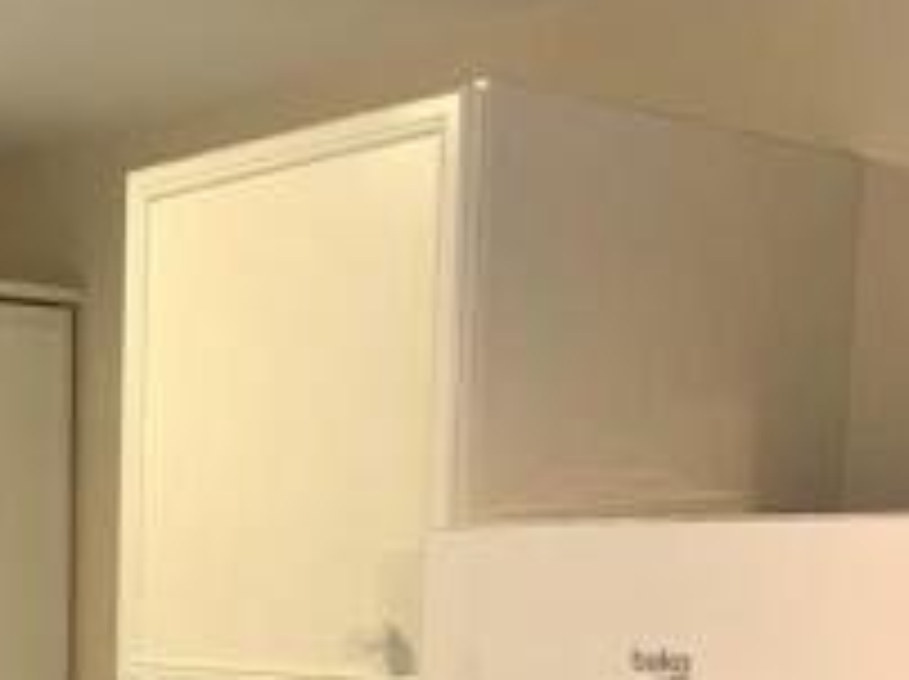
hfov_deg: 25.0
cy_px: 826
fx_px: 1967
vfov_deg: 18.5
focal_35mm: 75
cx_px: 38
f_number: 1.8
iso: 100
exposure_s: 1/50
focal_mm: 4.25
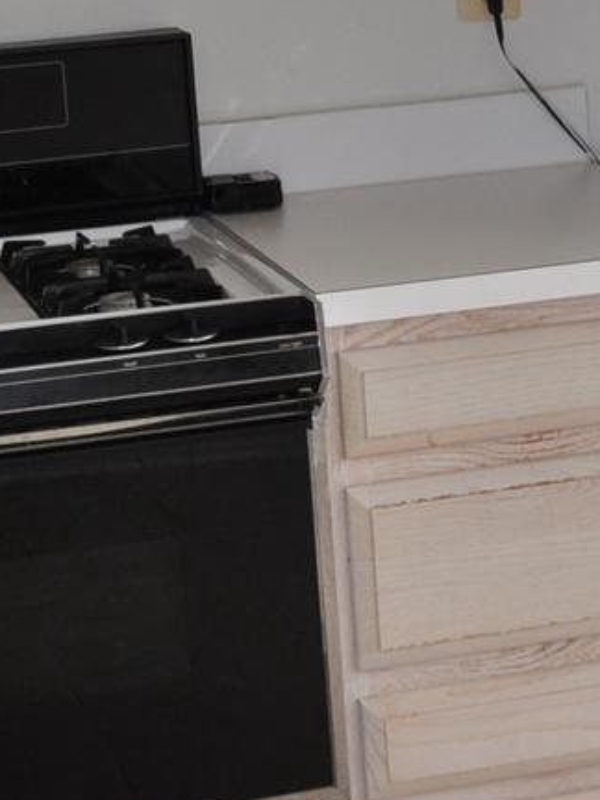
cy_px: 187
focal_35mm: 123
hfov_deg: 12.0
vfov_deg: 15.9
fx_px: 2843
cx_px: 513
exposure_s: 1/125
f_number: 3.5
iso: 500
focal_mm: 18
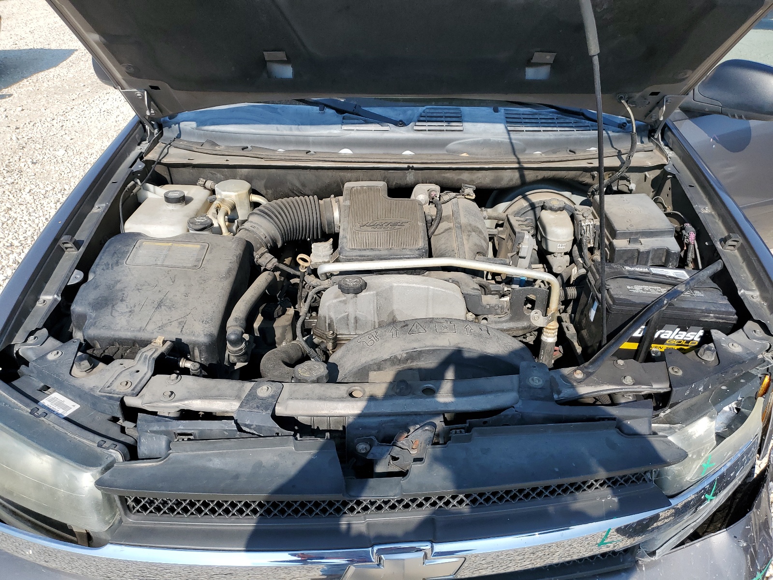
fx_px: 581
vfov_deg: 53.1
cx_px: 386
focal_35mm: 26
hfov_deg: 67.3
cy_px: 290
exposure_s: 1/2500
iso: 50
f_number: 1.5
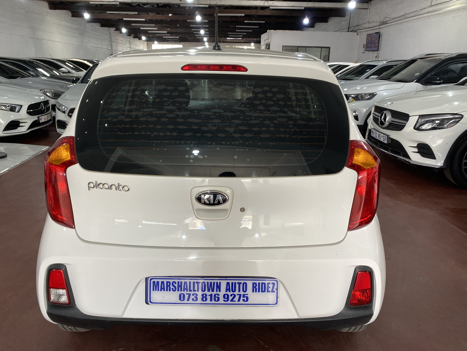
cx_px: 234
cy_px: 176
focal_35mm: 26
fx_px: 351
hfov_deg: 67.3
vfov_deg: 53.1
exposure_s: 1/100
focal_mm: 4.25
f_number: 1.8
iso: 80
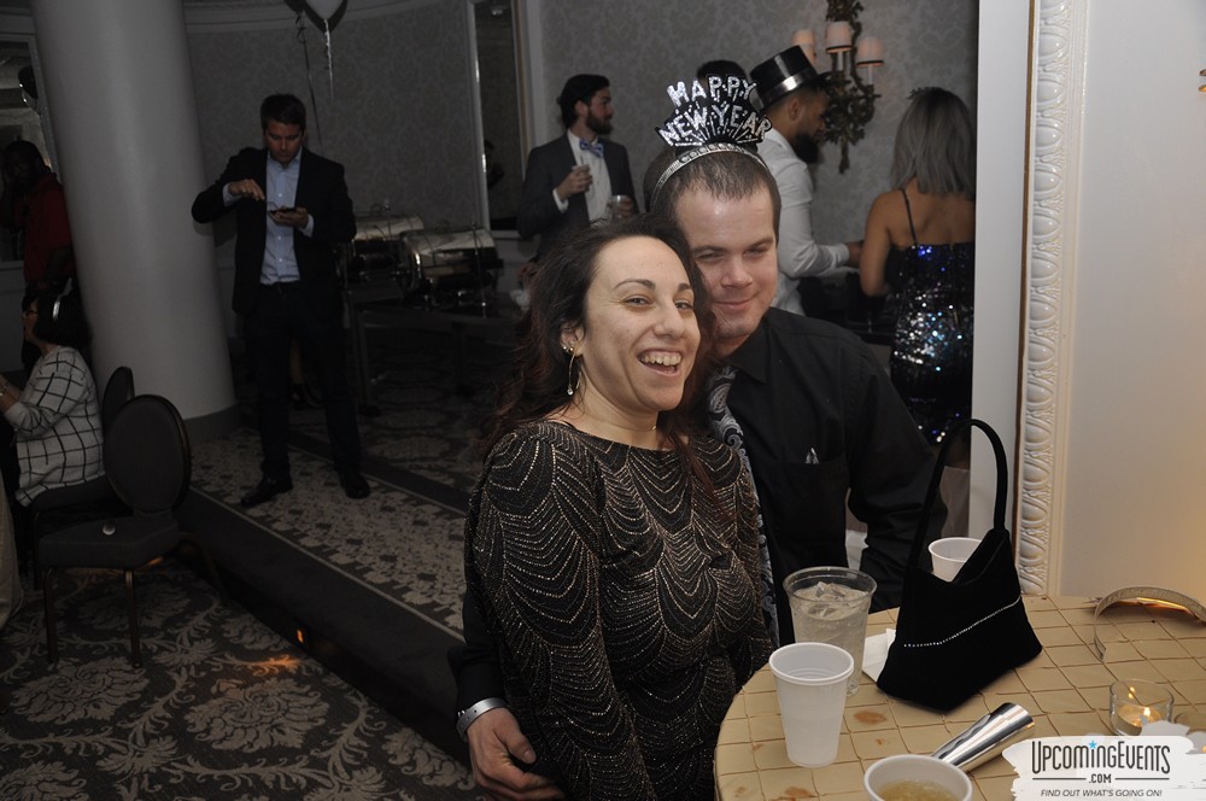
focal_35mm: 32
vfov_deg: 41.6
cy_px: 400
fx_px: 1054
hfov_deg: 59.6
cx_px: 603
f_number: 5
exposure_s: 1/60
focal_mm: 21
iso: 400
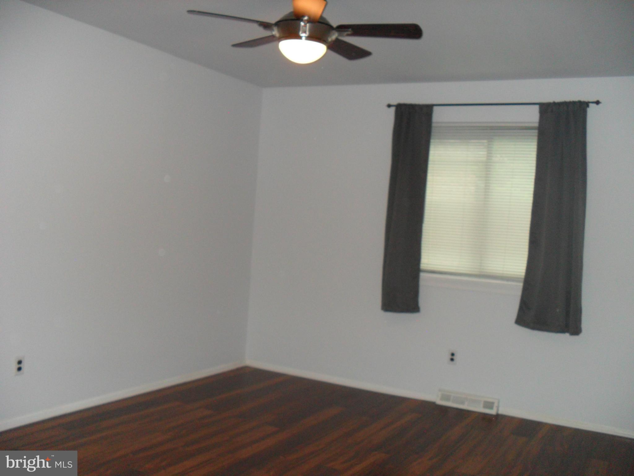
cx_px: 317
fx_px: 641
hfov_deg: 52.6
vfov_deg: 40.7
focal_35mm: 35
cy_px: 238
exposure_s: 1/45
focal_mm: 6.3
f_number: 3
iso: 200
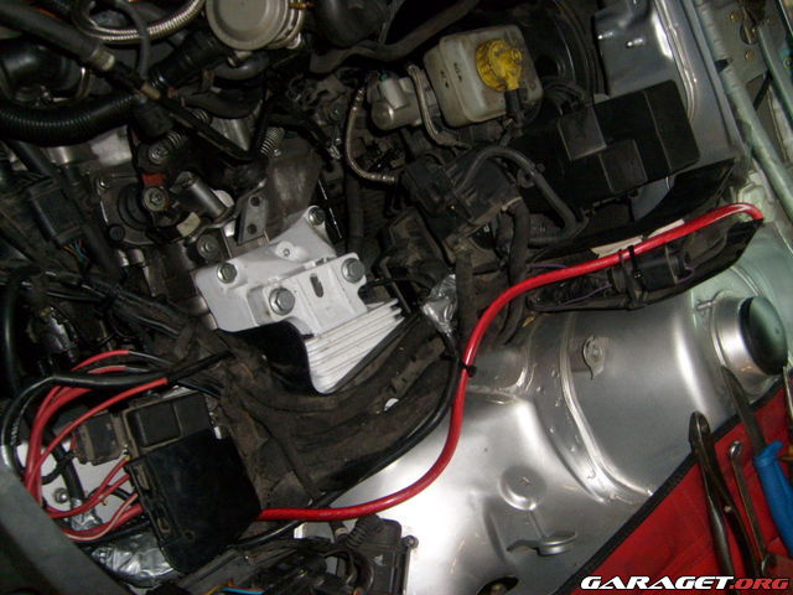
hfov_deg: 52.6
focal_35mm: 35
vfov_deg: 40.7
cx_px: 396
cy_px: 298
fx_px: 802
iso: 100
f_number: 2.8
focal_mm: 5.8
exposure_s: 1/45
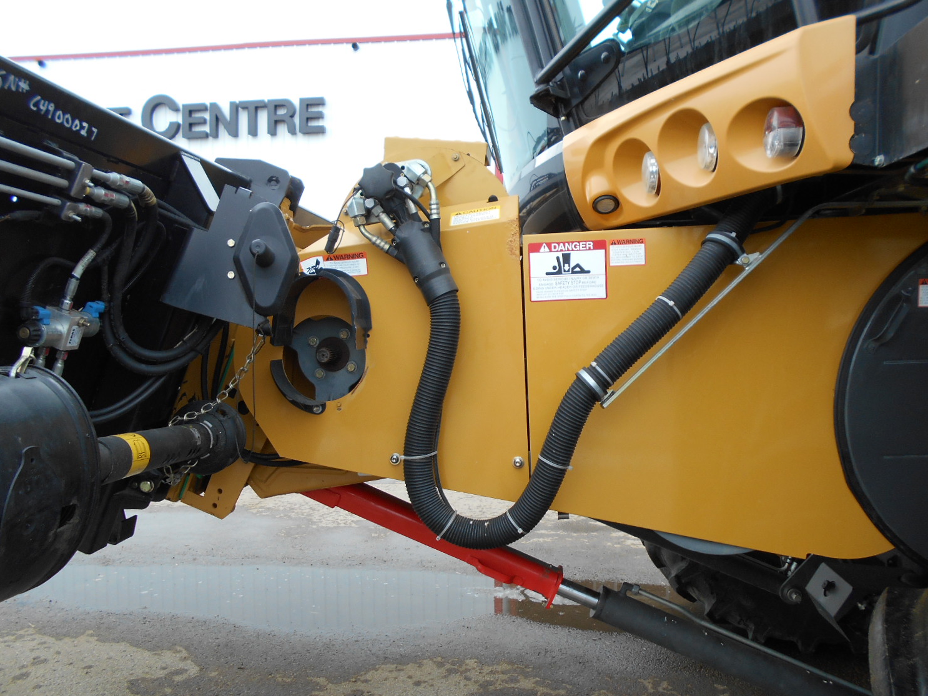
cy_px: 374
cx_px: 446
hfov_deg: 63.4
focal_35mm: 28
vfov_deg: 49.7
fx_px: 751
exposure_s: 1/320
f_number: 3.2
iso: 80
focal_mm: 4.6
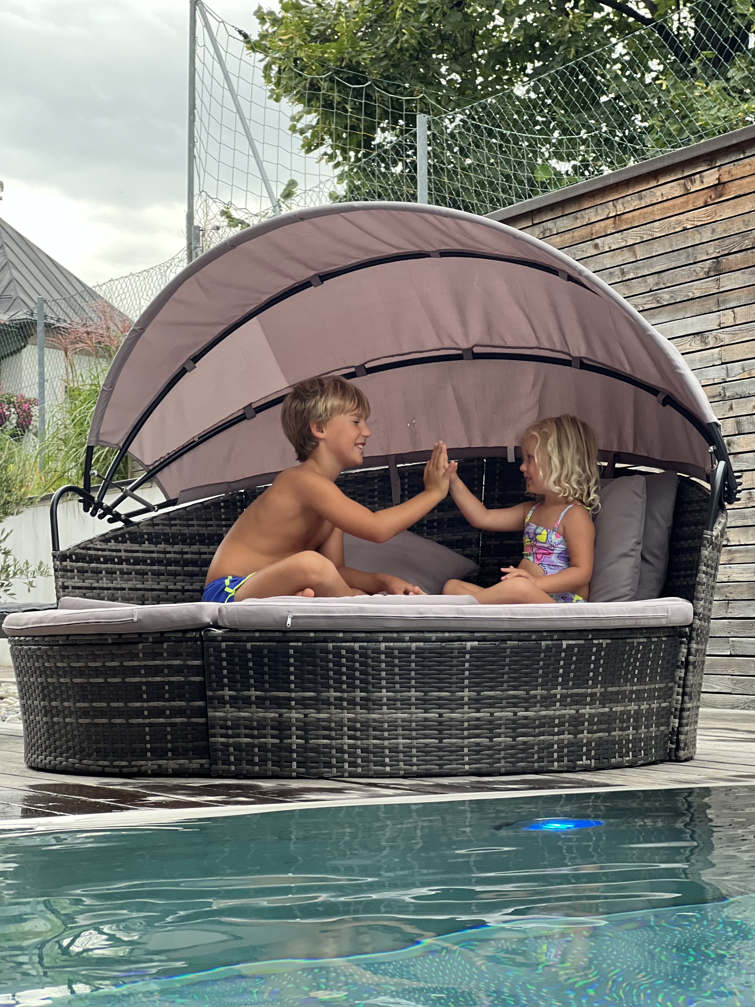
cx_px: 378
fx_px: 2239
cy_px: 504
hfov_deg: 19.1
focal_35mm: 77
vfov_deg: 25.3
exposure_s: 1/121
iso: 100
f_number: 2.8
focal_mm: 9
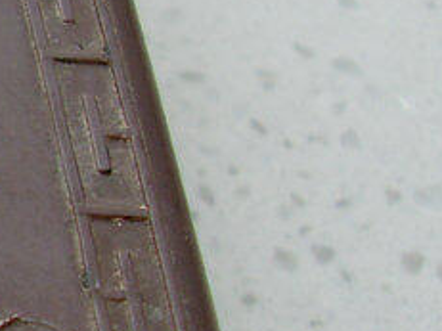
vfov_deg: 7.5
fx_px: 2514
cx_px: -654
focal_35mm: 197
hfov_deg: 9.0
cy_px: 185
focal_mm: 6.3
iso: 80
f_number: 2.8
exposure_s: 1/250
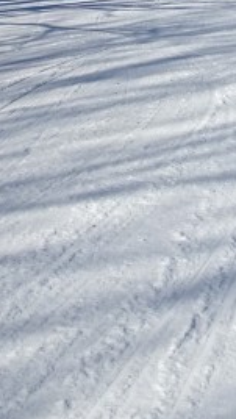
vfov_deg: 19.5
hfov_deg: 12.0
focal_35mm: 100
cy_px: -144
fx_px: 1111
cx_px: 223
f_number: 3.5
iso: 80
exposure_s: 1/1600
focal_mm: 4.1
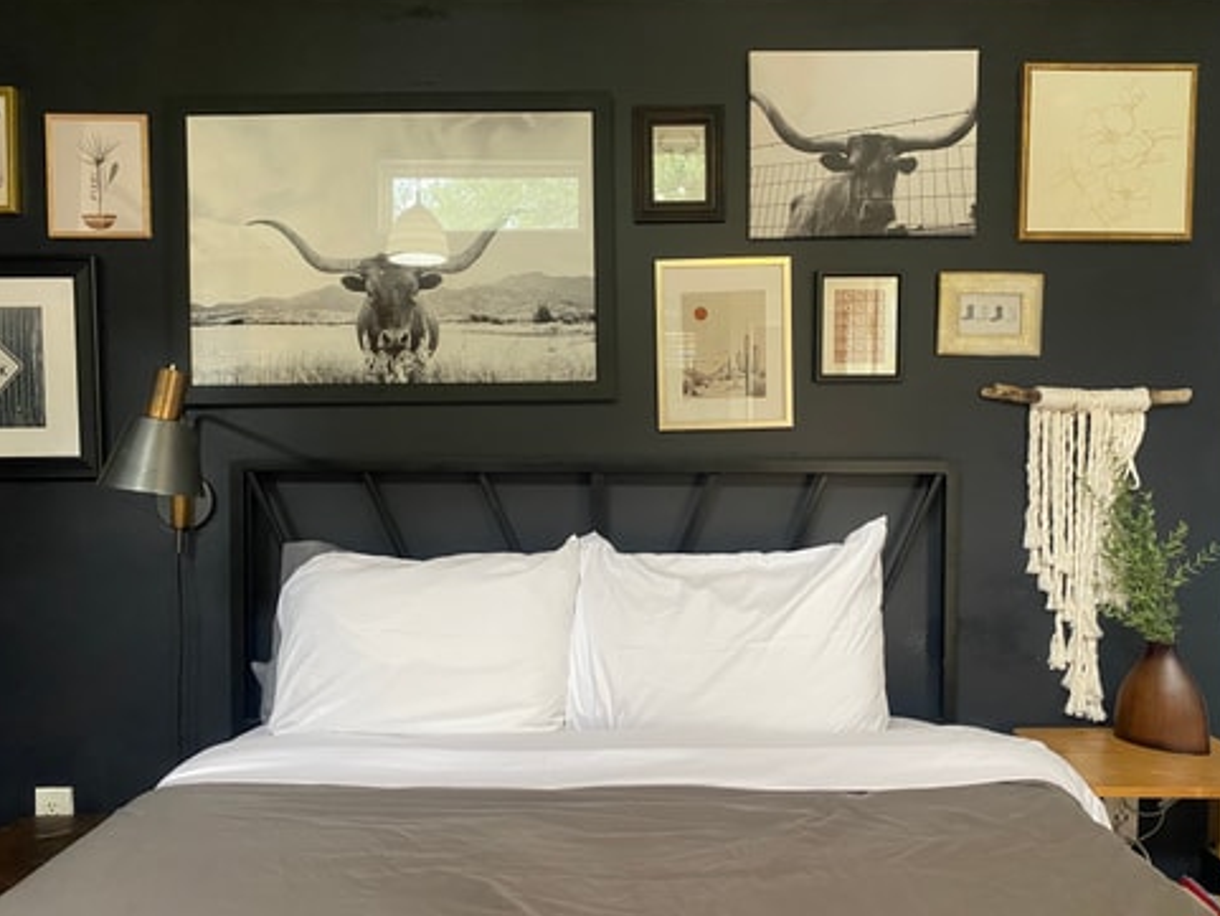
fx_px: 952
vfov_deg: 51.4
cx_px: 629
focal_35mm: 27
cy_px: 461
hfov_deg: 65.3
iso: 200
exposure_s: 1/60
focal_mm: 4.25
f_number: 1.8
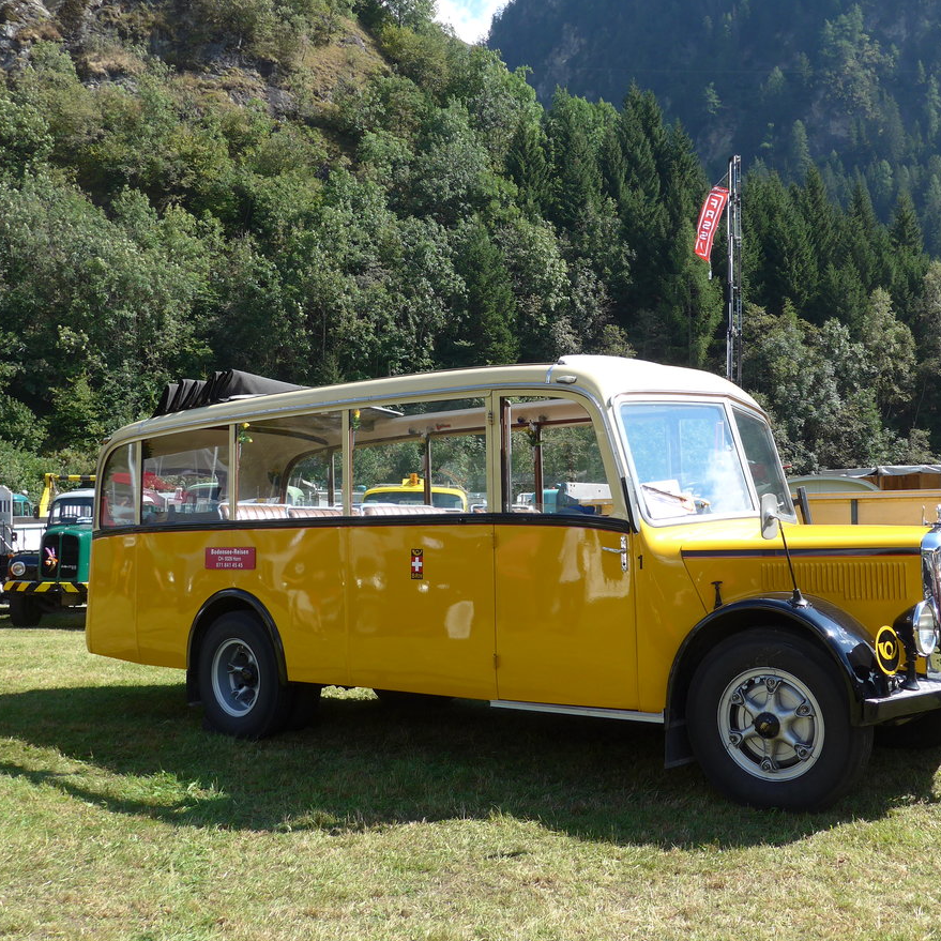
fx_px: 1076
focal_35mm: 35
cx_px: 527
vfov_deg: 47.2
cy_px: 462
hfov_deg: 47.1
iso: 80
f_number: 2.8
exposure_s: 1/640
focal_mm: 6
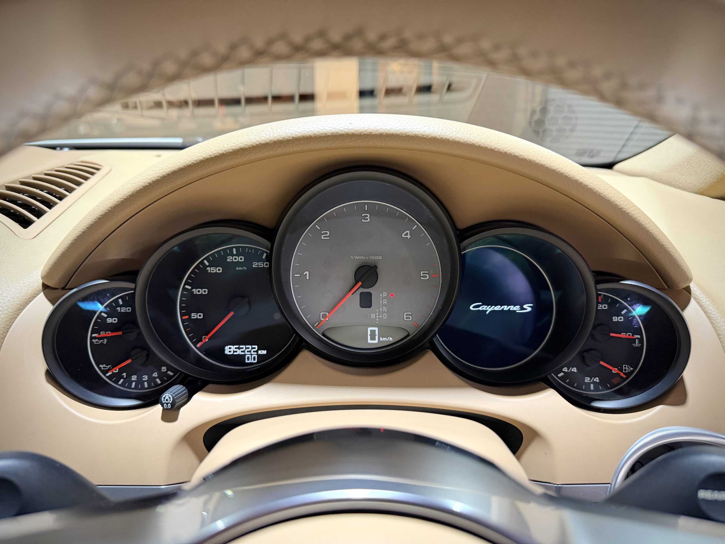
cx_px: 362
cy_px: 272
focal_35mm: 24
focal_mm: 6.76
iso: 400
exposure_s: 1/50
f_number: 1.78
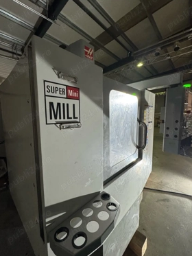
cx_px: 96
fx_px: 111
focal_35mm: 15
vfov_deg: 98.2
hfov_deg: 81.8
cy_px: 128
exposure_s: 1/50
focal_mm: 2.22
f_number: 2.2
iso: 200
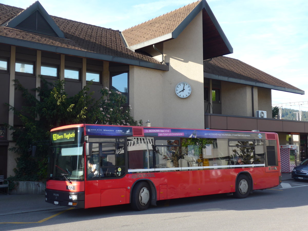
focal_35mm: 44
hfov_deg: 42.9
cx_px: 154
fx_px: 391
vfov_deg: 32.9
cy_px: 116
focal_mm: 9
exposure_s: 1/400
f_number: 2.8
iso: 80
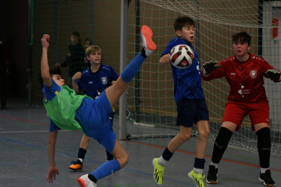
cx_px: 135
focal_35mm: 145
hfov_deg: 14.2
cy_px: 108
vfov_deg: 9.5
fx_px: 1132
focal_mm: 102
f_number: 2.8
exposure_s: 1/1250
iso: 5000
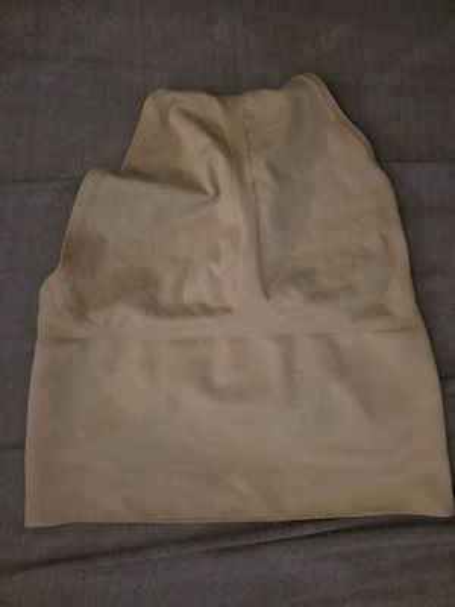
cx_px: 228
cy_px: 304
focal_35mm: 23
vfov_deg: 73.9
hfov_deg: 58.9
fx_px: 403
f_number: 1.7
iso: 1250
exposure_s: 1/50.3
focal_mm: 6.3
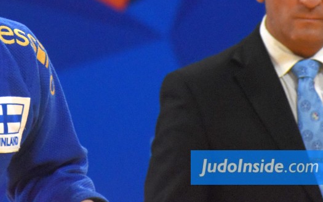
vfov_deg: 1.5
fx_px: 7878
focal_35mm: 895
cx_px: 30
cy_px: -7
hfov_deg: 2.3
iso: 6400
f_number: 7.1
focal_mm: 300
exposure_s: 1/640
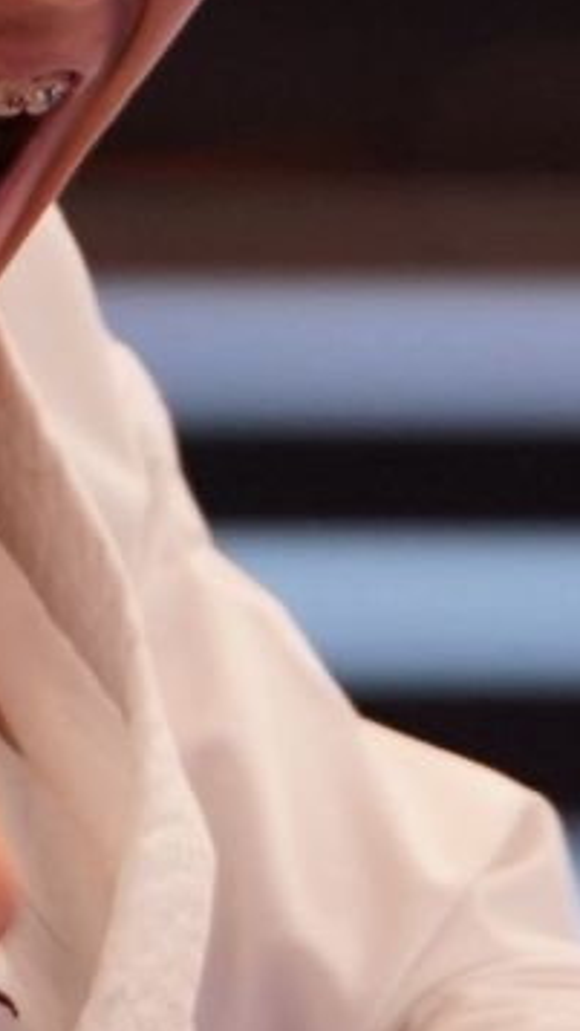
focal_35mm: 1568
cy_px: 468
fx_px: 42840
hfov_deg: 0.8
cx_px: 179
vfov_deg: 1.4
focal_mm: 198
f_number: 2.8
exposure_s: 1/500
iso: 1000
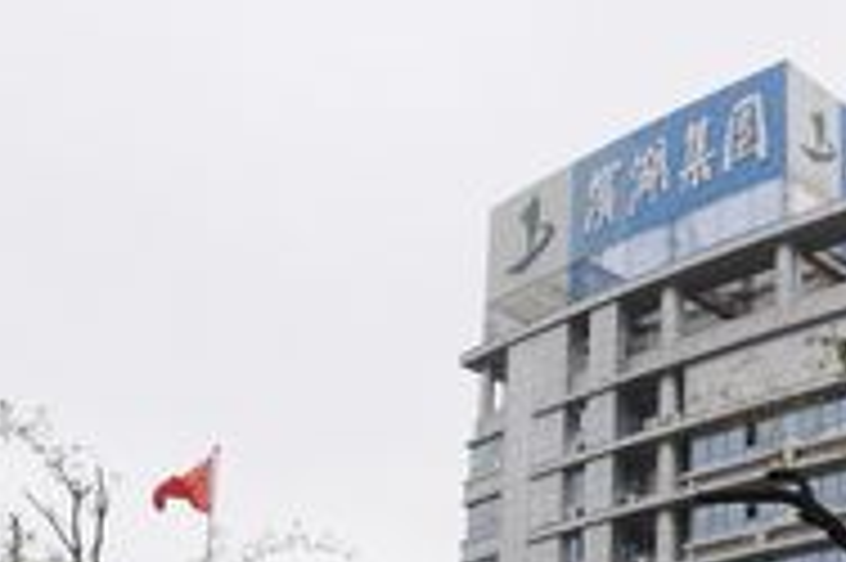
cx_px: 720
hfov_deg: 30.0
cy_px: 638
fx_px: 1526
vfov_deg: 19.8
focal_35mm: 65
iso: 200
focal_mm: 18
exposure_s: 1/160
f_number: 6.3
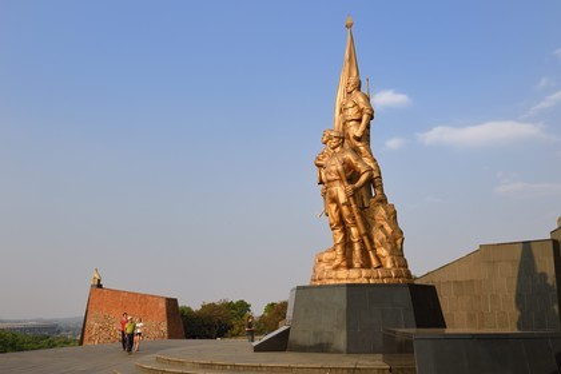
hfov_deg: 54.4
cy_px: 187
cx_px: 280
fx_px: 545
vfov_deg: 37.9
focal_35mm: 35
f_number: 11
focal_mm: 35
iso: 200
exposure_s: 1/200
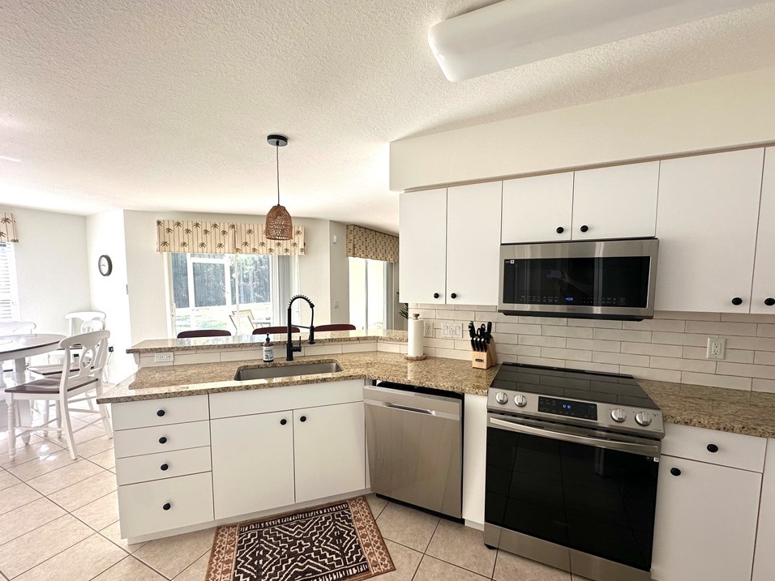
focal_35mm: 15
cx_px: 388
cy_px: 308
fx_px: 336
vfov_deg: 81.7
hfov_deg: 98.2
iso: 50
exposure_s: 1/99
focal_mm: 2.22
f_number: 2.2
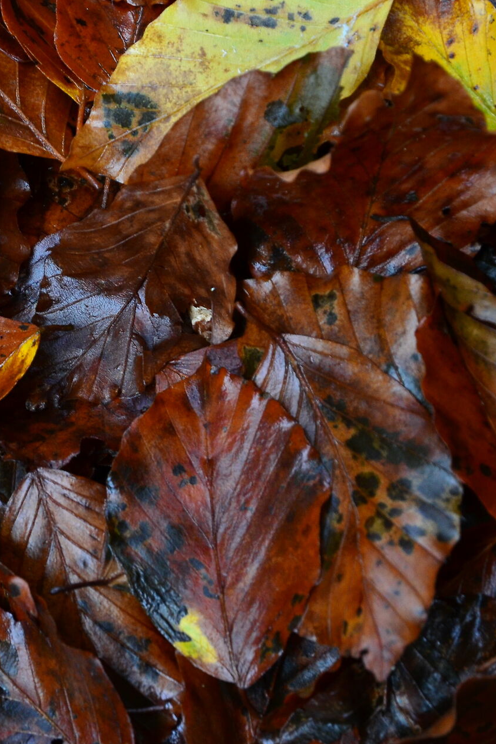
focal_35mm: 128
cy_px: 338
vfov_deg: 16.0
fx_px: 2645
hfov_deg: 10.6
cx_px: -34
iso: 560
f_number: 7.1
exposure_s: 1/80
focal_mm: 45
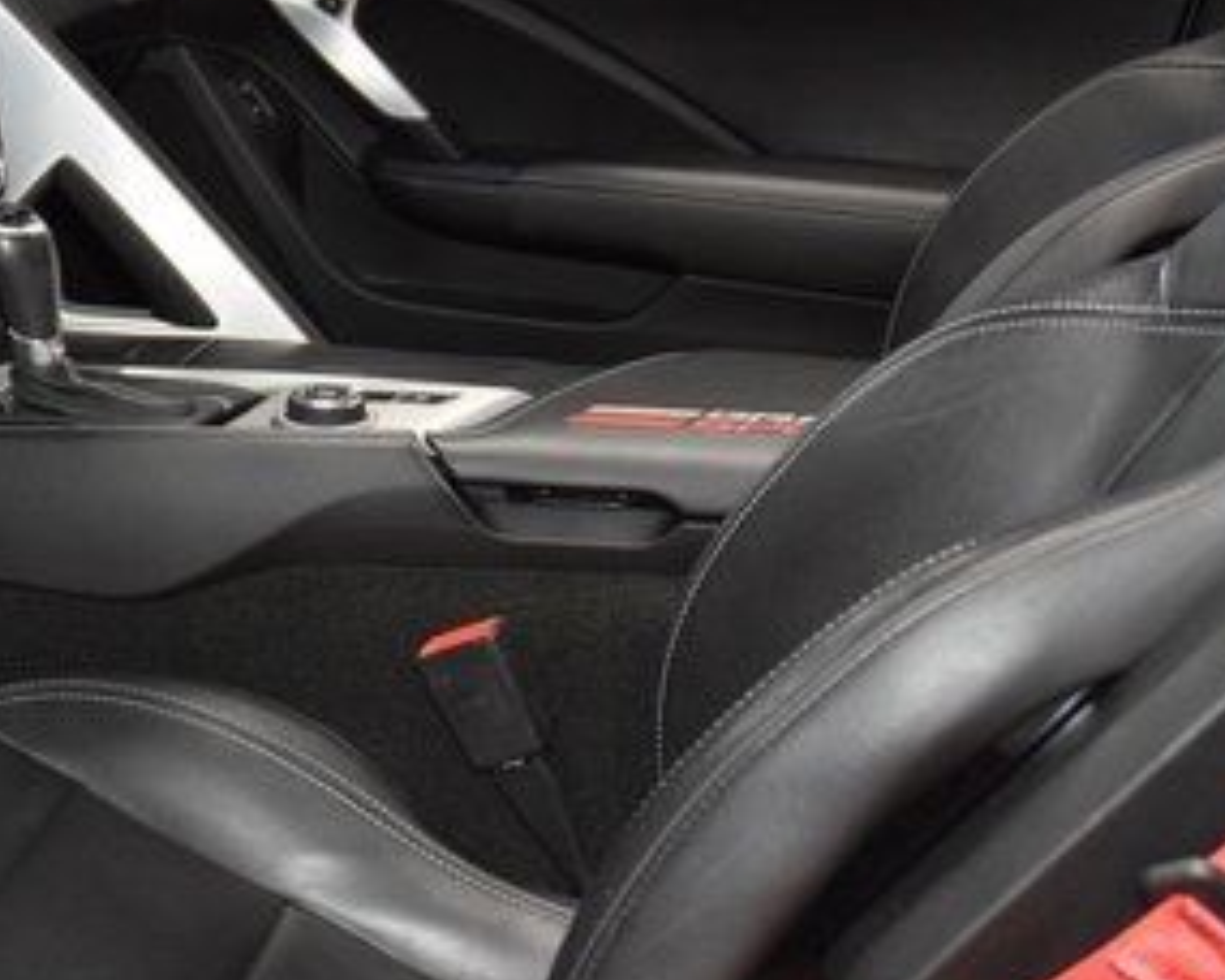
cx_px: 116
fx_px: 2755
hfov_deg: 24.3
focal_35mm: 76
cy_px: 574
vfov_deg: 20.1
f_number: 3.8
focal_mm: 24
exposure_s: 1/125
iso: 2200
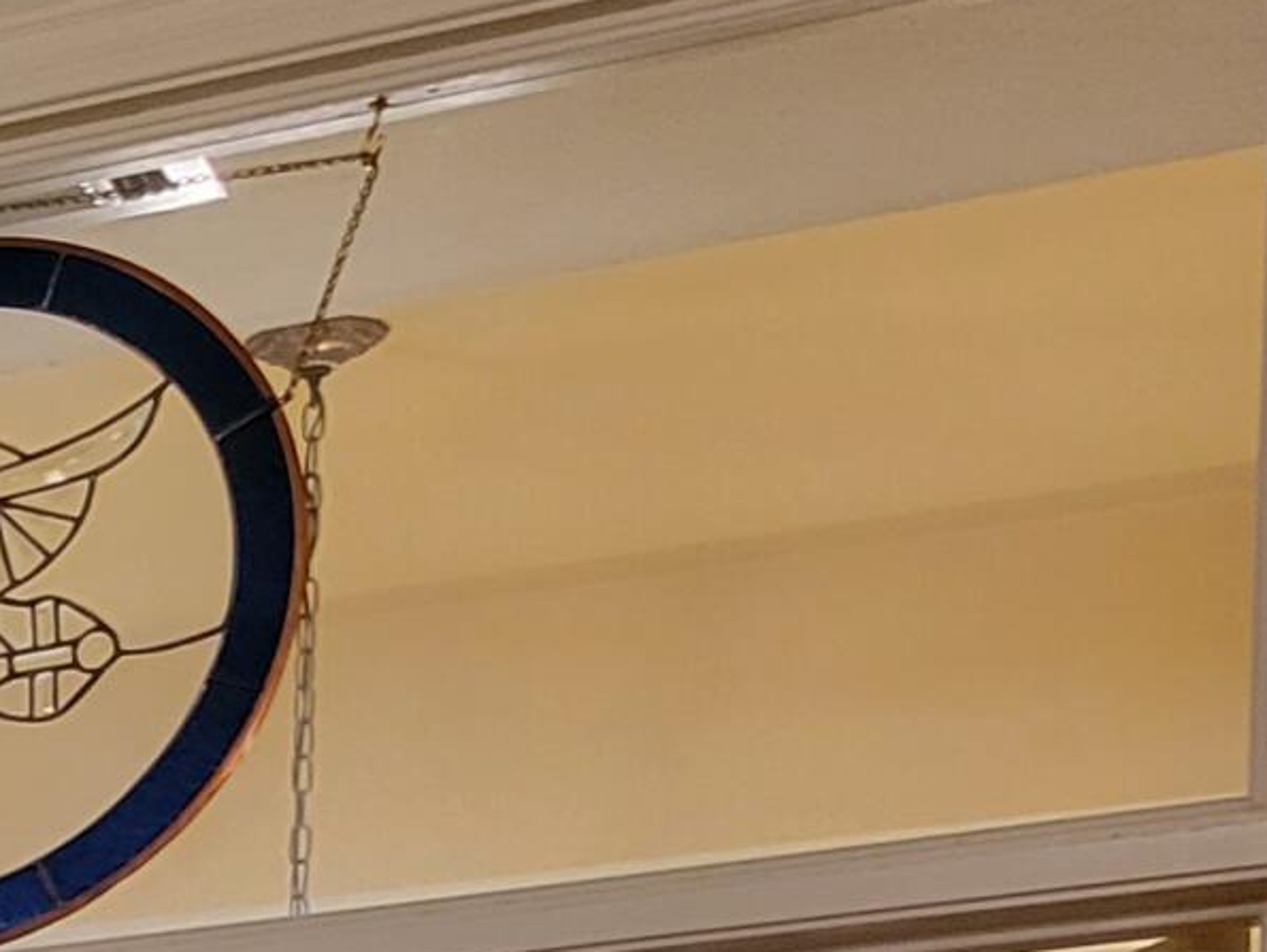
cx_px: -1765
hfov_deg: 12.1
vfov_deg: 10.2
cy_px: 2098
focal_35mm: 131
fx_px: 4798
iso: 320
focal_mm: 5.4
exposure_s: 1/40
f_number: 1.8
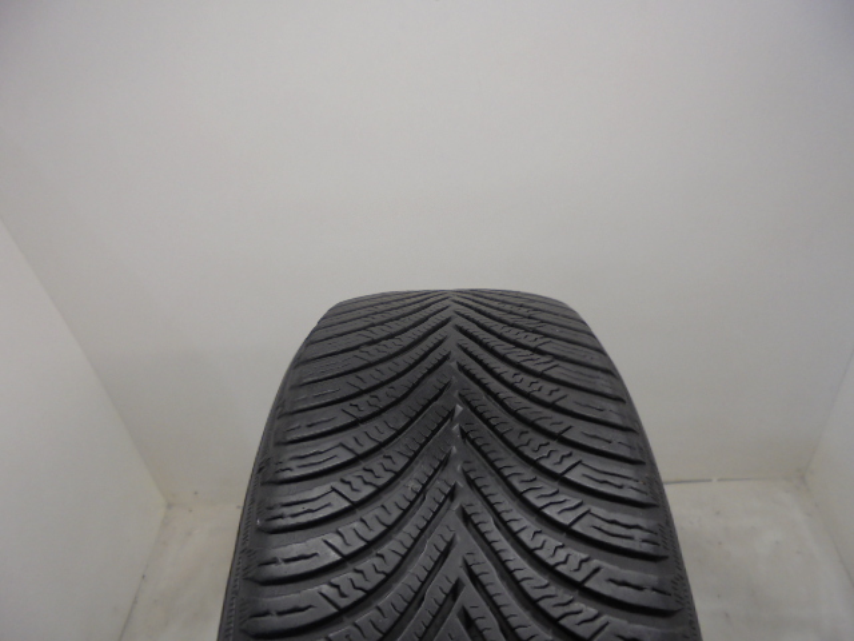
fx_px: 641
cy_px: 320
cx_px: 427
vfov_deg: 53.1
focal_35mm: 26
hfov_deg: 67.3
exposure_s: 1/30
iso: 100
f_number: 3.5
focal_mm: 4.6
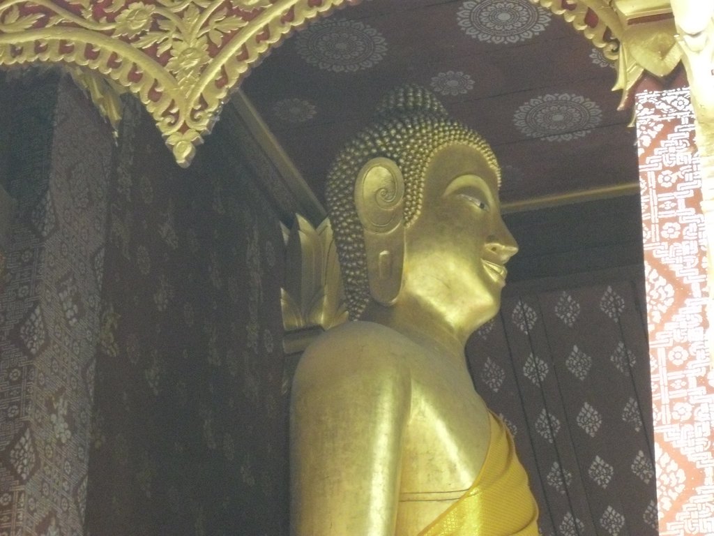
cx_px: 357
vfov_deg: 13.1
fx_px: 2331
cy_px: 268
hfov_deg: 17.4
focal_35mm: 113
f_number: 5.2
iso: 800
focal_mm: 18.6
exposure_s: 1/100
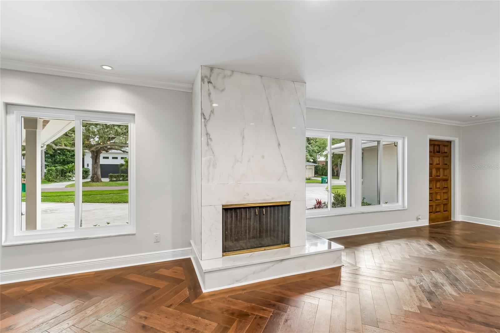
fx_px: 208
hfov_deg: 100.4
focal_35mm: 15
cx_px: 250
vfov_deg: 77.3
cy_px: 166
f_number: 7.1
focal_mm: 10
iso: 100
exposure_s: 1/5
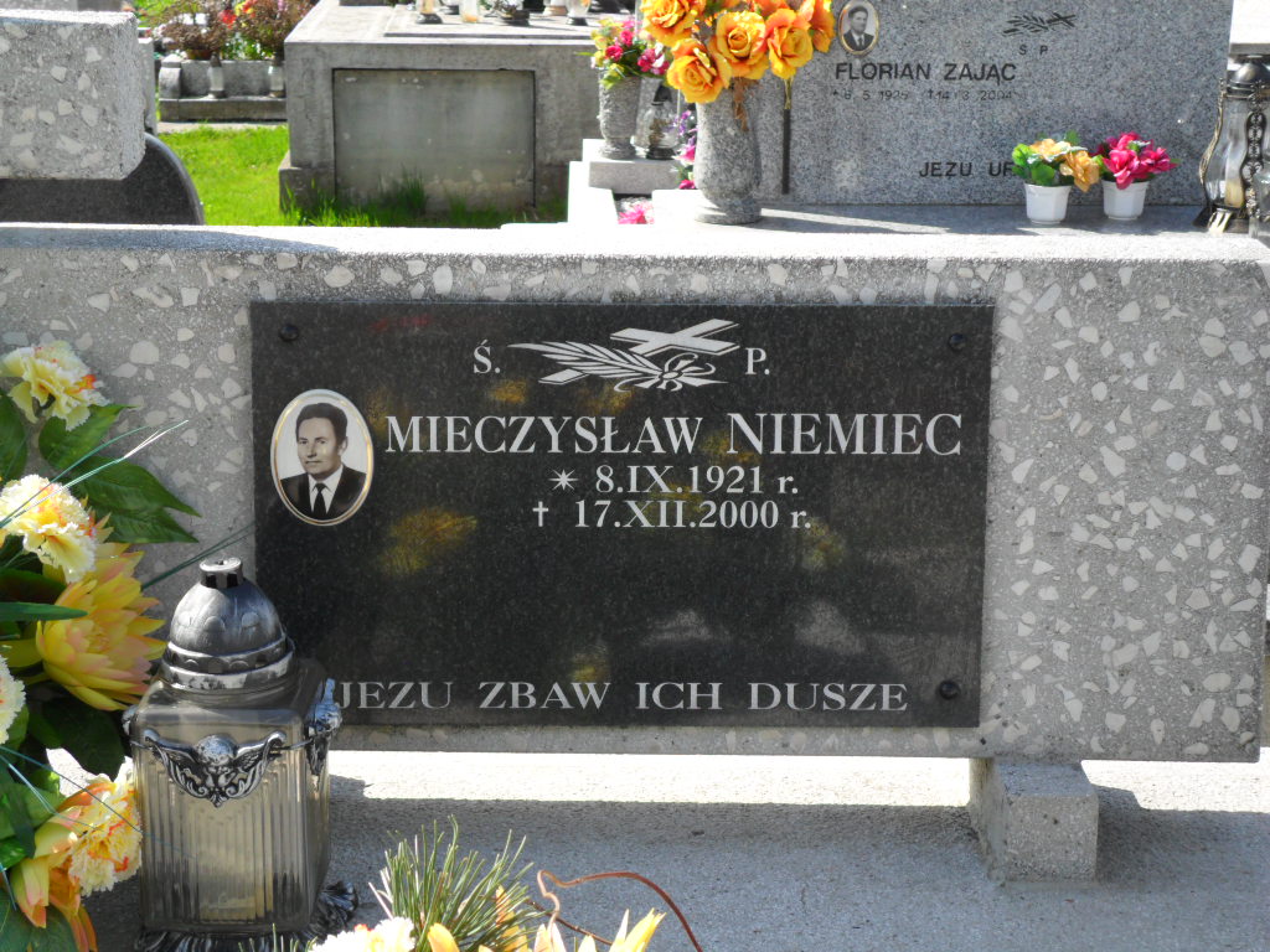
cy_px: 476
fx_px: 2715
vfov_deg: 19.9
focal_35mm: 74
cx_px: 635
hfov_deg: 26.3
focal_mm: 13.2
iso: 100
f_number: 3.9
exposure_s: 1/350
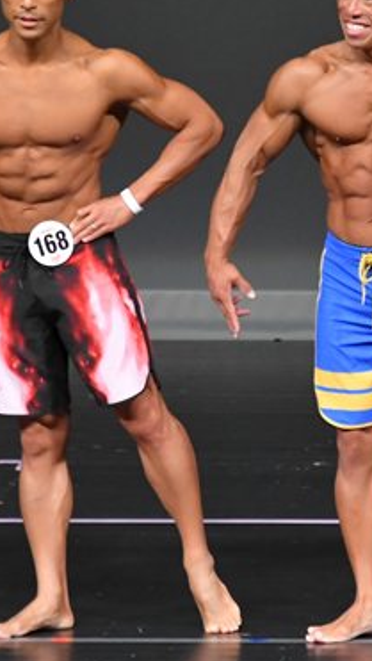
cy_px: 333
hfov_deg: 1.6
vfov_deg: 2.9
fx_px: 13207
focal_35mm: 754
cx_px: 542
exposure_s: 1/400
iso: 4000
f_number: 5.6
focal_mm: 230
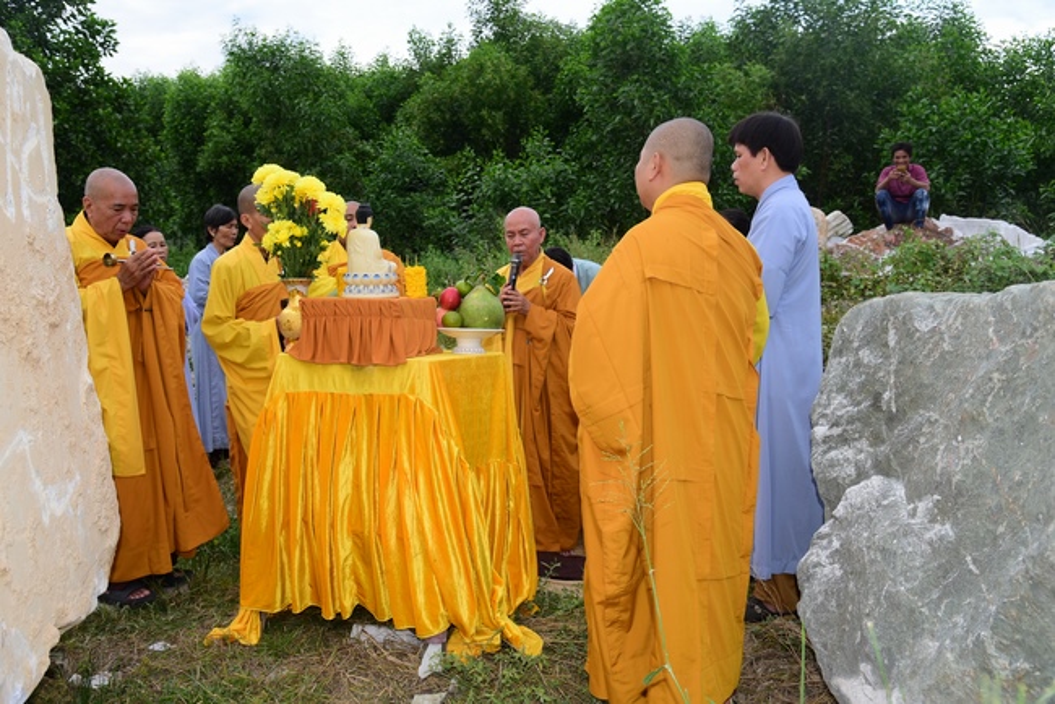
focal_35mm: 31
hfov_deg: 60.3
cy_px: 352
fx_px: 909
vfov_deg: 42.4
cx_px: 528
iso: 250
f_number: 5.6
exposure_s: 1/125
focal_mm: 31
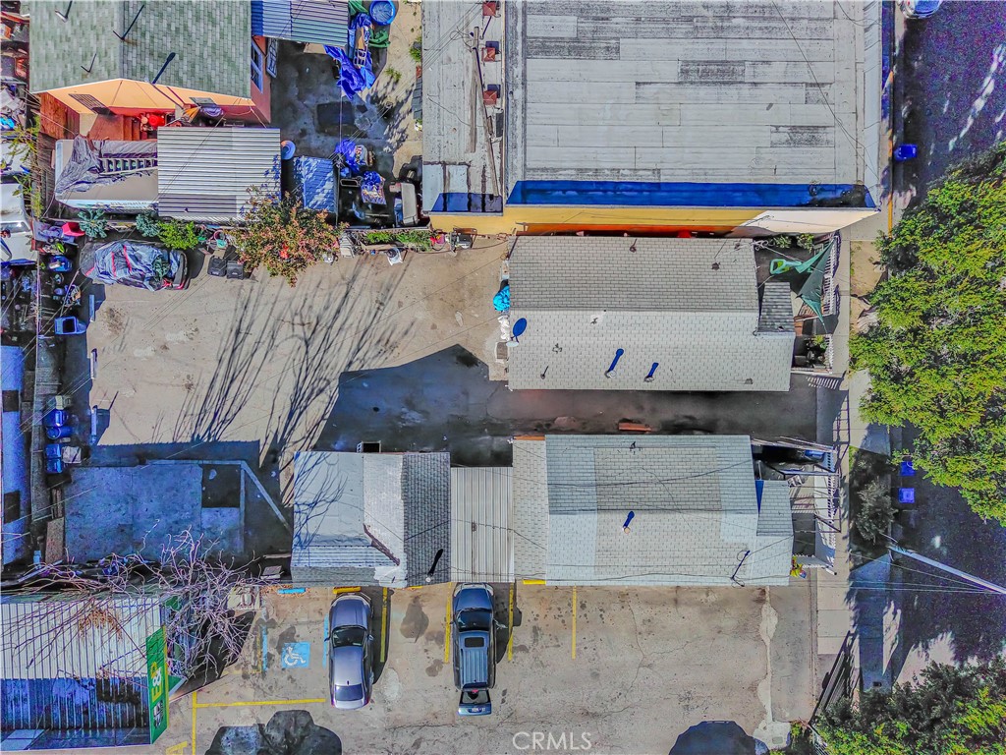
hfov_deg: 73.9
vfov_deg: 58.9
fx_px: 668
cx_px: 503
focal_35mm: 23
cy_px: 378
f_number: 1.9
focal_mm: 6.67
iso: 108
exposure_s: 1/5000
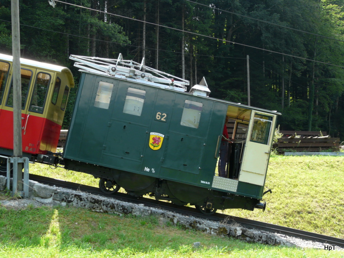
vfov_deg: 32.2
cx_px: 172
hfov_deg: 42.1
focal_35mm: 45
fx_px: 447
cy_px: 129
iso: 100
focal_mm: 7.4
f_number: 4
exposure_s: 1/125
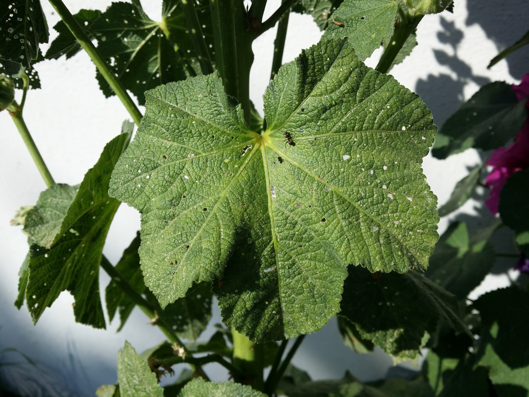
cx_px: 264
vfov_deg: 45.4
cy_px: 198
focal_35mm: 31
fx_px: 474
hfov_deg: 58.4
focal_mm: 4.13
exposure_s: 1/1324
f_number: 2.2
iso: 50
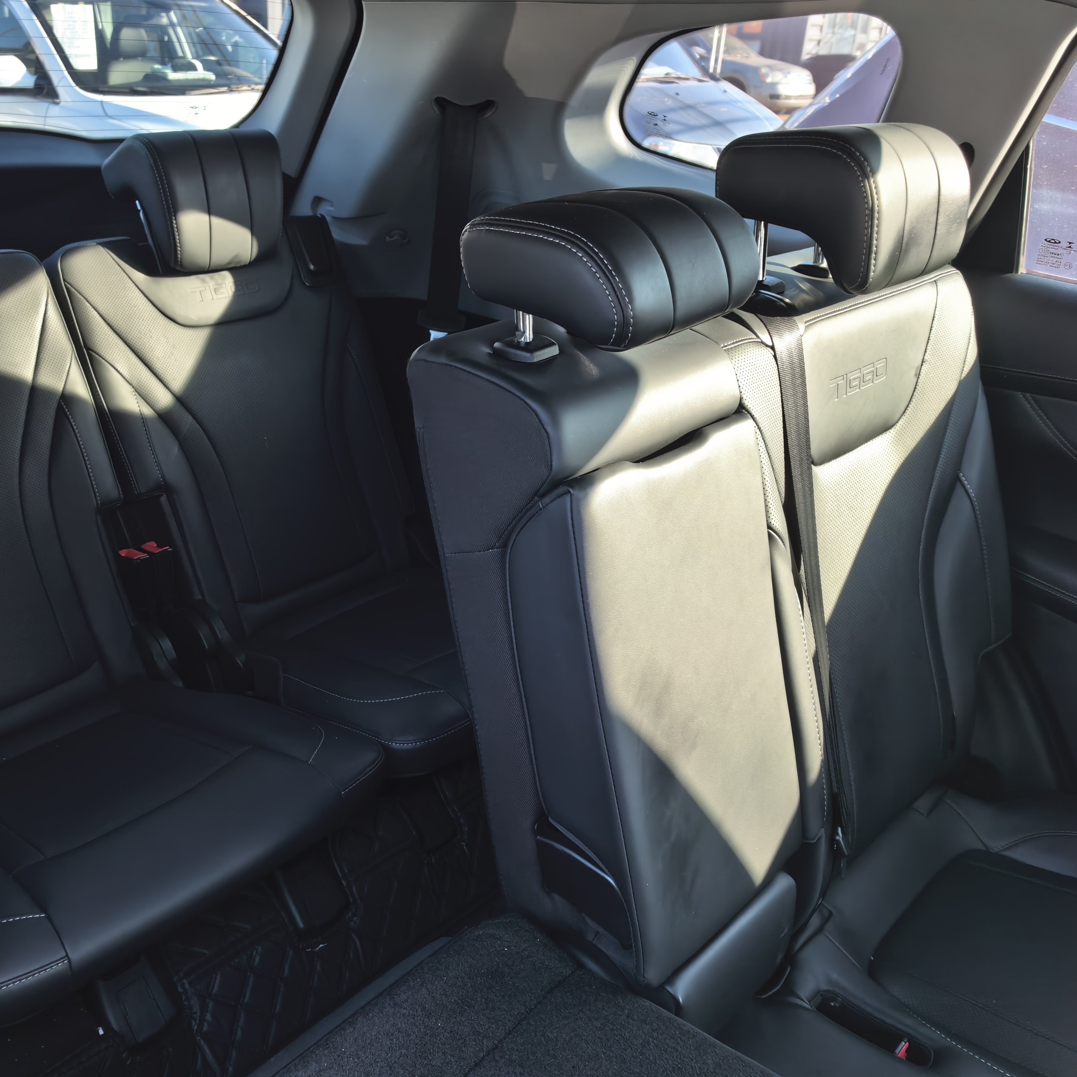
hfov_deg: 54.7
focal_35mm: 29
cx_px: 372
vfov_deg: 55.6
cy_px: 526
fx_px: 1021
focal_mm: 5.75
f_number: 2
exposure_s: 1/100
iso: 80
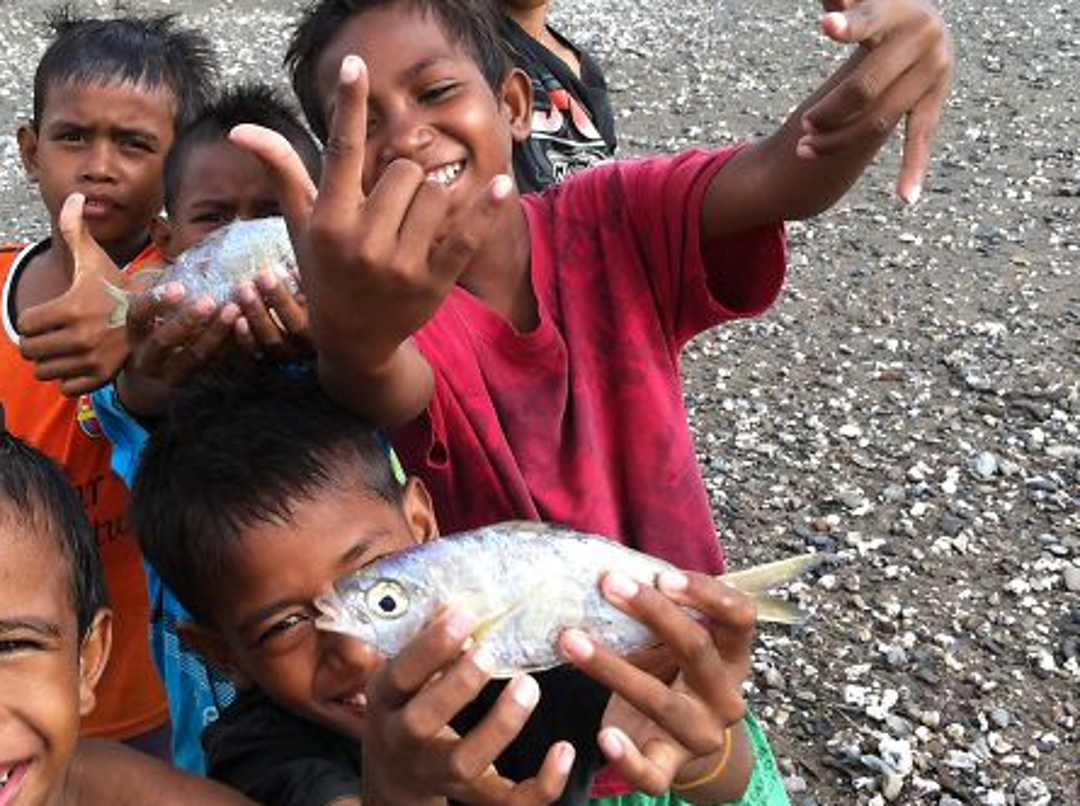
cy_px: 381
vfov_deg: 26.5
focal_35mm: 55
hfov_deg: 34.9
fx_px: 1713
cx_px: 449
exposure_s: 1/479
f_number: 2.8
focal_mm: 3.85
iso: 80
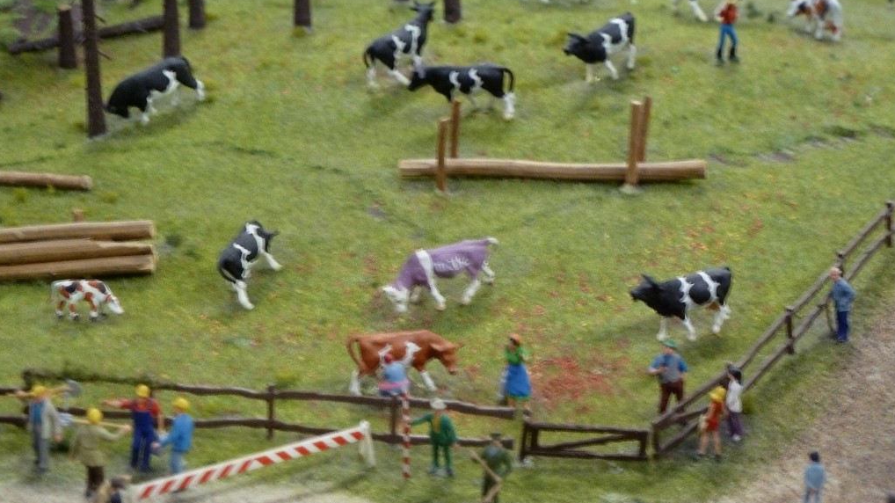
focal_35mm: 114
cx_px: 448
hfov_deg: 18.8
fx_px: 2705
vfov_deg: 10.6
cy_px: 319
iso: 400
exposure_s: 1/8
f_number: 4.3
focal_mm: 17
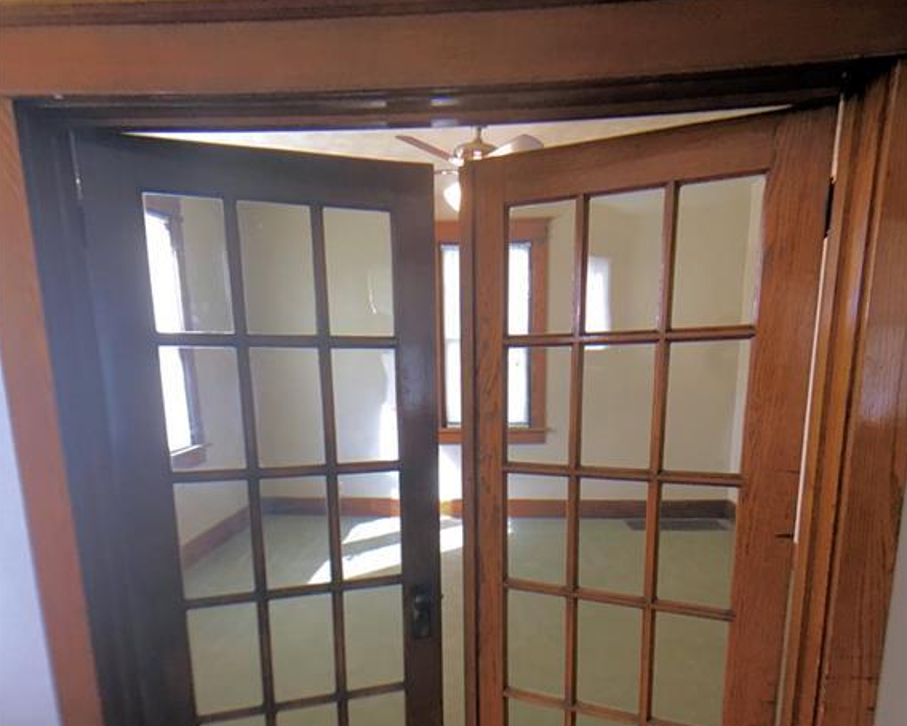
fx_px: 994
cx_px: 454
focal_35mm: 37
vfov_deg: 39.8
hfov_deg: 49.1
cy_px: 469
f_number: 1.8
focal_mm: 3.99
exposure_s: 1/24
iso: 40
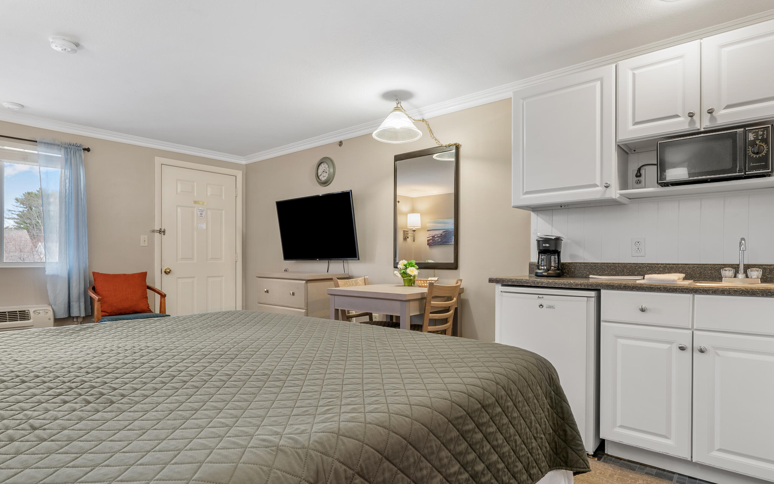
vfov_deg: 59.4
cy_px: 262
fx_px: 423
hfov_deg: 84.8
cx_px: 372
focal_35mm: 20
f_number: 9
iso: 200
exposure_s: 1.6
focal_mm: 16.9
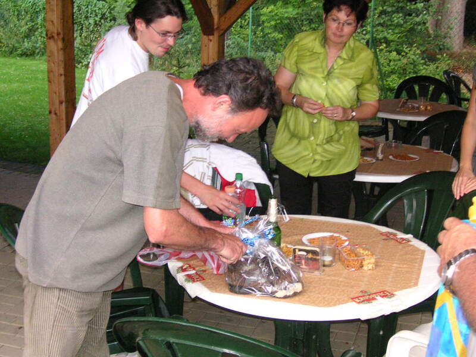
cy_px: 178
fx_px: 688
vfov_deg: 29.1
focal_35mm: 50
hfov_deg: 38.2
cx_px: 238
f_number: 3.4
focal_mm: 8.4
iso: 160
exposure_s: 1/90
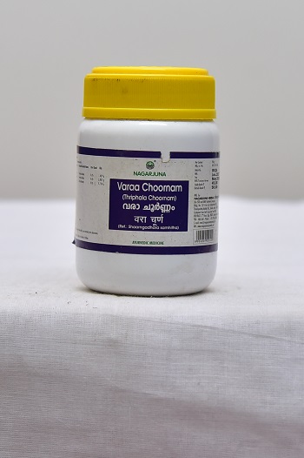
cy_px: 229
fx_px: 786
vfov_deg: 32.4
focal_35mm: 62
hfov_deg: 21.9
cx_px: 152
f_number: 4
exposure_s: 1/125
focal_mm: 62
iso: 1600
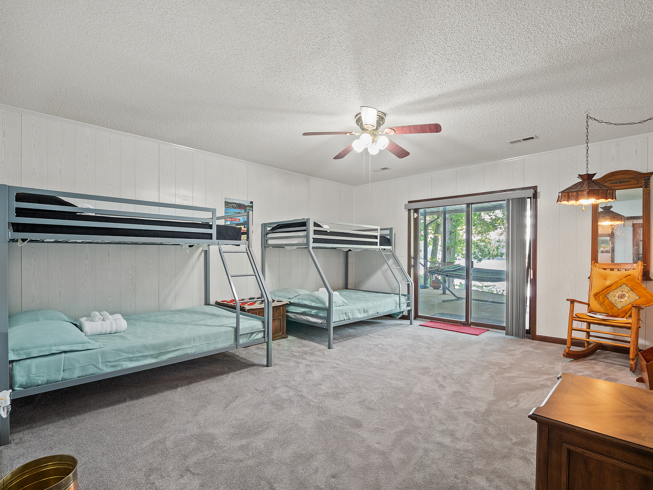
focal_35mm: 16
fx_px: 302
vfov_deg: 78.1
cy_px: 245
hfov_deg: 94.5
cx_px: 326
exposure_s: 1/3
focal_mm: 8
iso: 400
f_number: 5.6
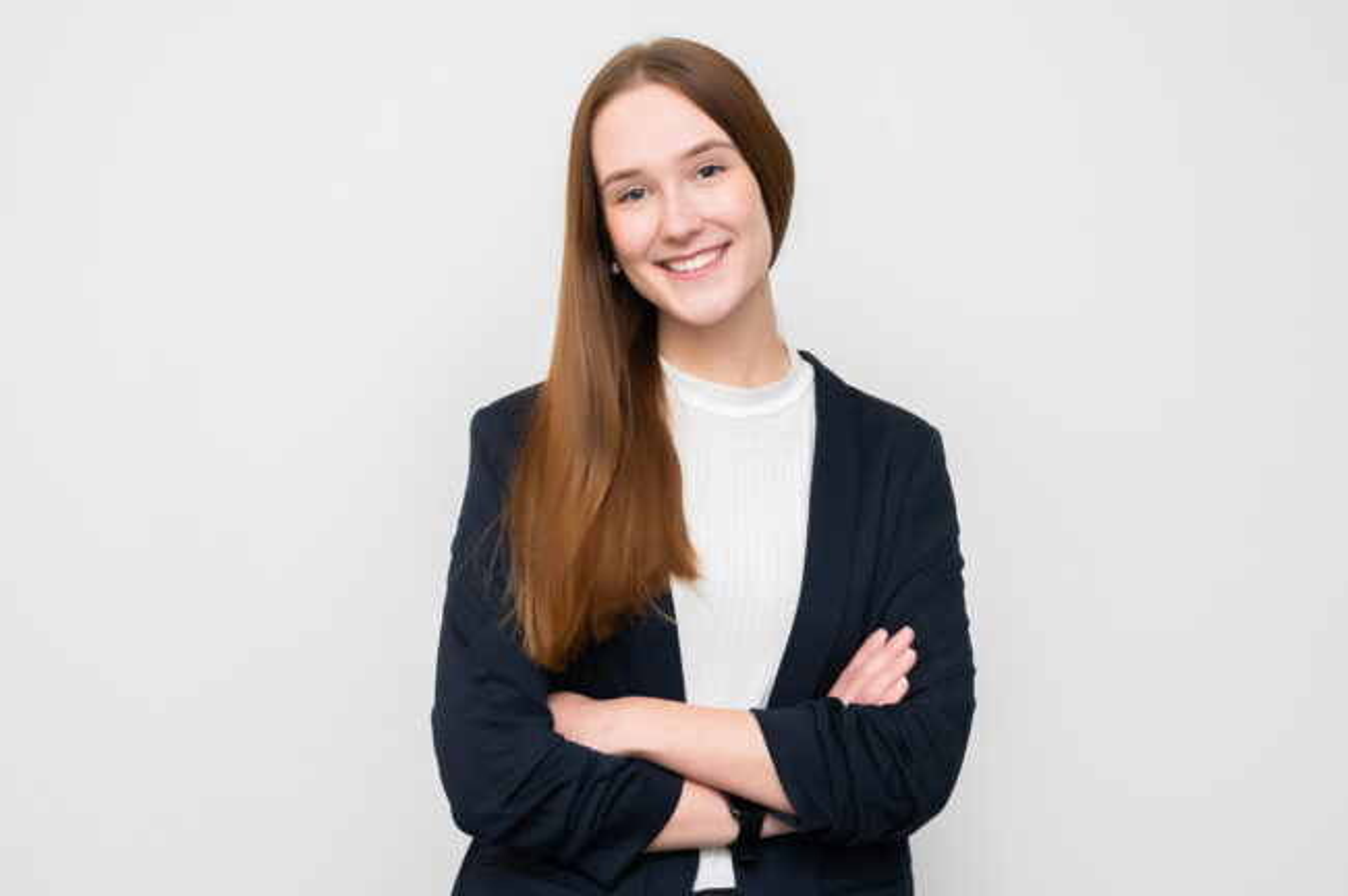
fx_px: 3180
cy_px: 448
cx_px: 674
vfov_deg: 16.0
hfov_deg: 23.9
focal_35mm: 85
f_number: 4.5
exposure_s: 1/200
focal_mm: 85
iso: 640
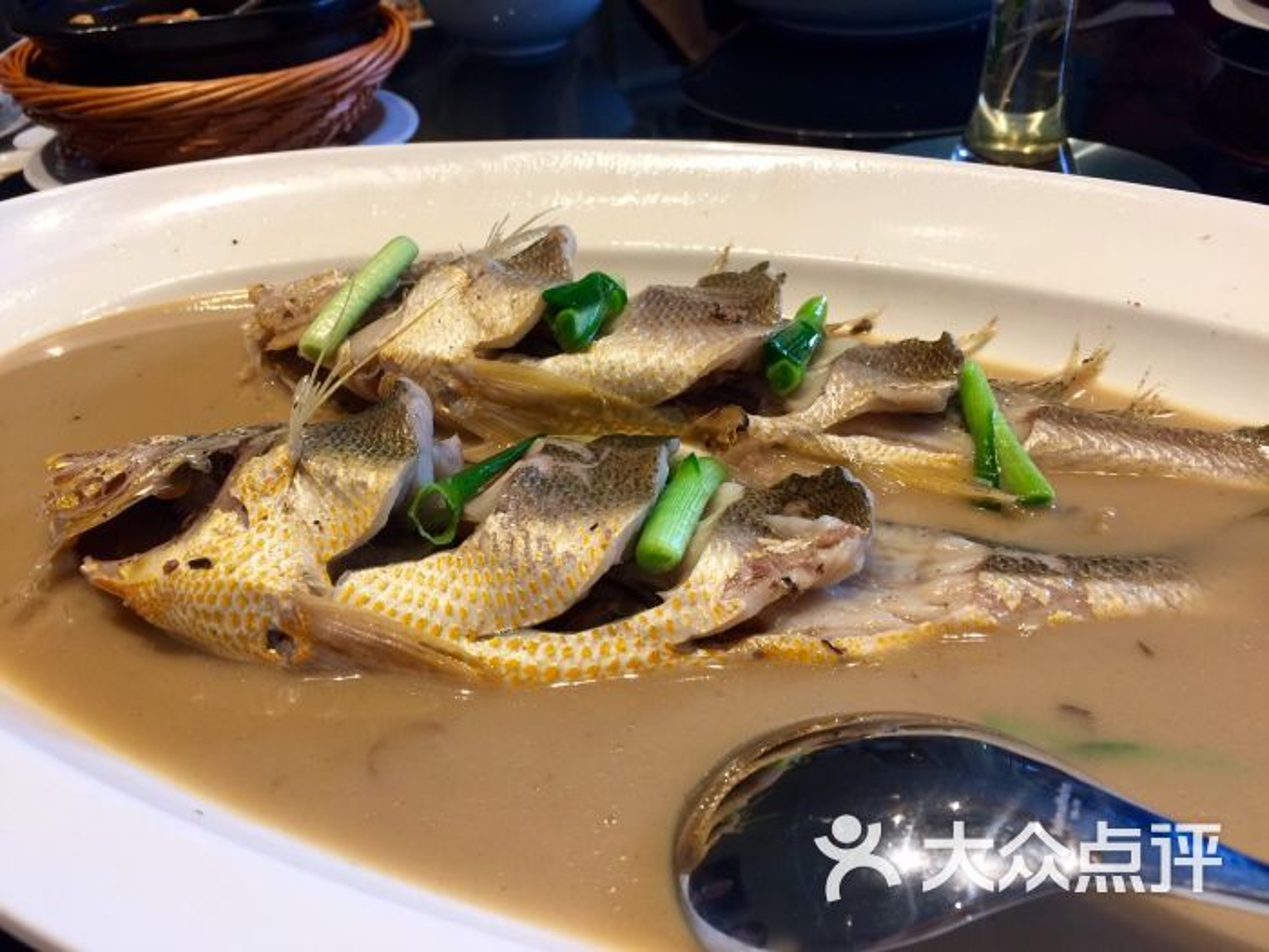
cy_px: 476
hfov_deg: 61.7
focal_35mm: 29
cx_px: 634
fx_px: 1063
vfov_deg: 48.2
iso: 32
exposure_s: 1/33
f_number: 2.2
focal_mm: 4.15
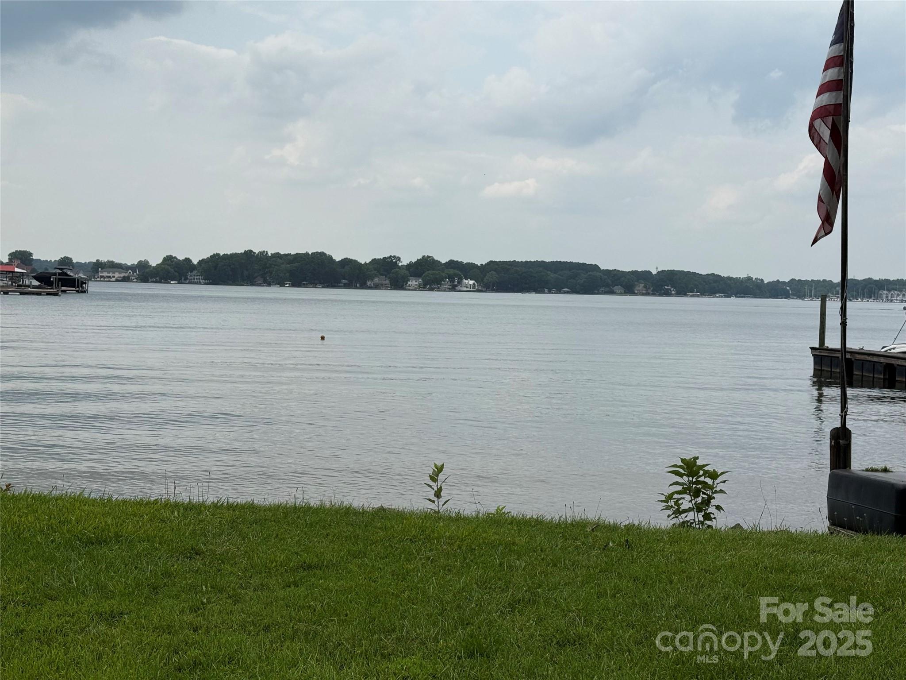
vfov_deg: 30.3
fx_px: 1256
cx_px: 453
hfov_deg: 39.7
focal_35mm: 48
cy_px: 340
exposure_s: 1/6536
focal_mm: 6.76
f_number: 1.78
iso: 64
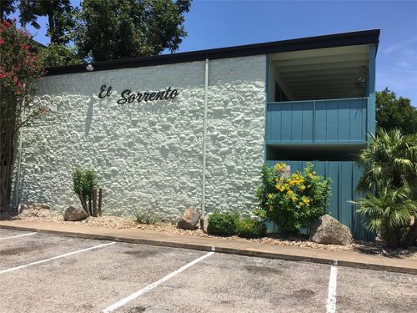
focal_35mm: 29
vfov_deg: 48.2
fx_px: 349
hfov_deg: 61.7
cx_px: 208
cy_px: 156
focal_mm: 4.15
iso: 25
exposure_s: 1/1789
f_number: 2.2
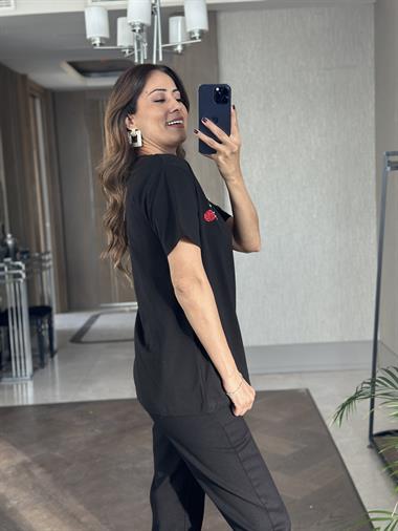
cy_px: 266
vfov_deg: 39.6
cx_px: 199
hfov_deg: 30.3
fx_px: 735
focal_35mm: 48
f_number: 1.78
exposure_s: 1/60
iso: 125
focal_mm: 6.86
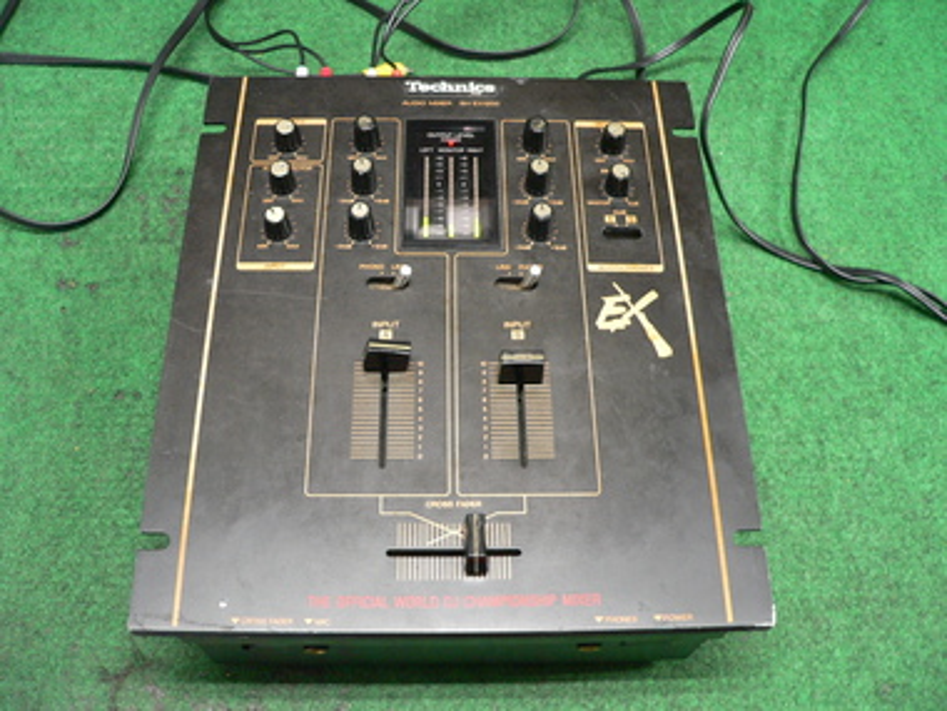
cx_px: 474
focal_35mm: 36
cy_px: 356
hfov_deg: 51.4
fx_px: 985
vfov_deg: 39.7
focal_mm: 6
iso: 200
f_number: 2.8
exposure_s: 1/10
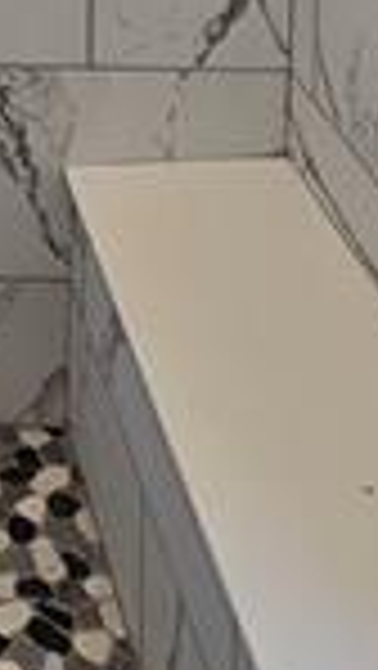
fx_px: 1299
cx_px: -241
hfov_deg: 15.0
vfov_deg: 20.1
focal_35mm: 73
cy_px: -562
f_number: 2.2
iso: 50
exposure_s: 1/60
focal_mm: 2.2
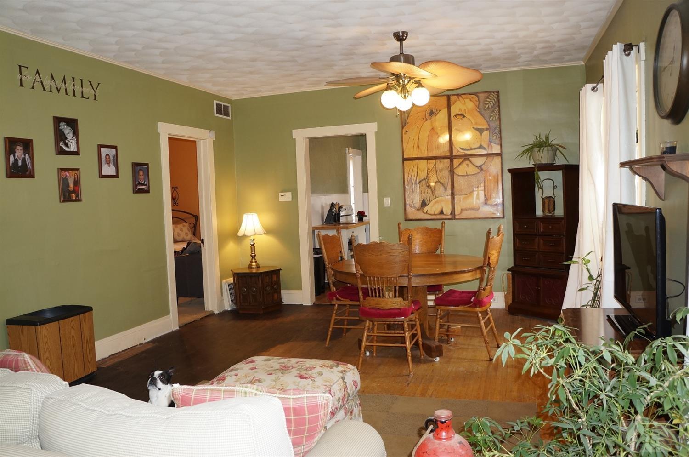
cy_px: 228
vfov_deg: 47.8
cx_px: 344
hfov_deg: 67.5
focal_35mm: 27
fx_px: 516
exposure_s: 1/60
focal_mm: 18
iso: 640
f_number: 4
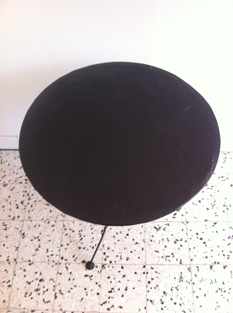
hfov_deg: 40.6
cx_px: 116
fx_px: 315
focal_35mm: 35
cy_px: 156
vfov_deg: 52.7
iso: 80
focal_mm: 3.85
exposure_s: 1/24
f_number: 2.8
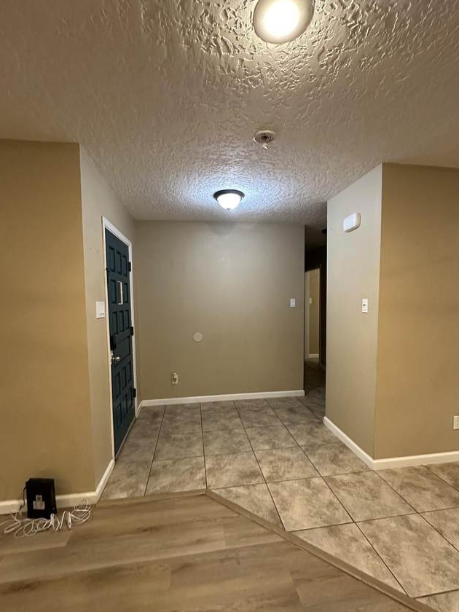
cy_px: 318
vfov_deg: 94.5
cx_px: 234
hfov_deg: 78.1
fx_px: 283
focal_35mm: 16
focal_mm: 2.22
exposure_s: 1/60
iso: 640
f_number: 2.2
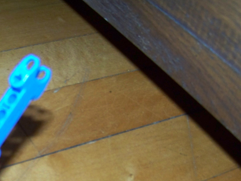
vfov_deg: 19.7
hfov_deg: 26.0
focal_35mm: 73
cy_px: 174
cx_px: 37
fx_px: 508
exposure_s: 1/30
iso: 200
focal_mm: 5.85
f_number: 2.8
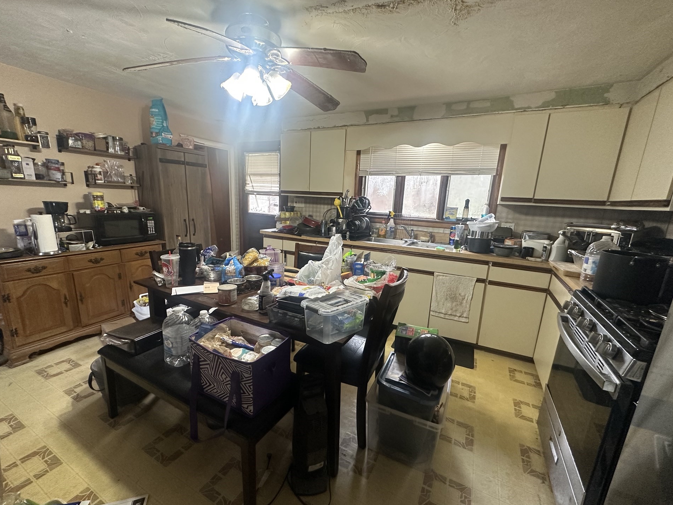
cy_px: 263
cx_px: 328
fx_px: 292
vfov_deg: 81.7
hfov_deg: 98.1
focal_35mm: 15
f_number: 2.2
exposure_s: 1/60
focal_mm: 2.22
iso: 320
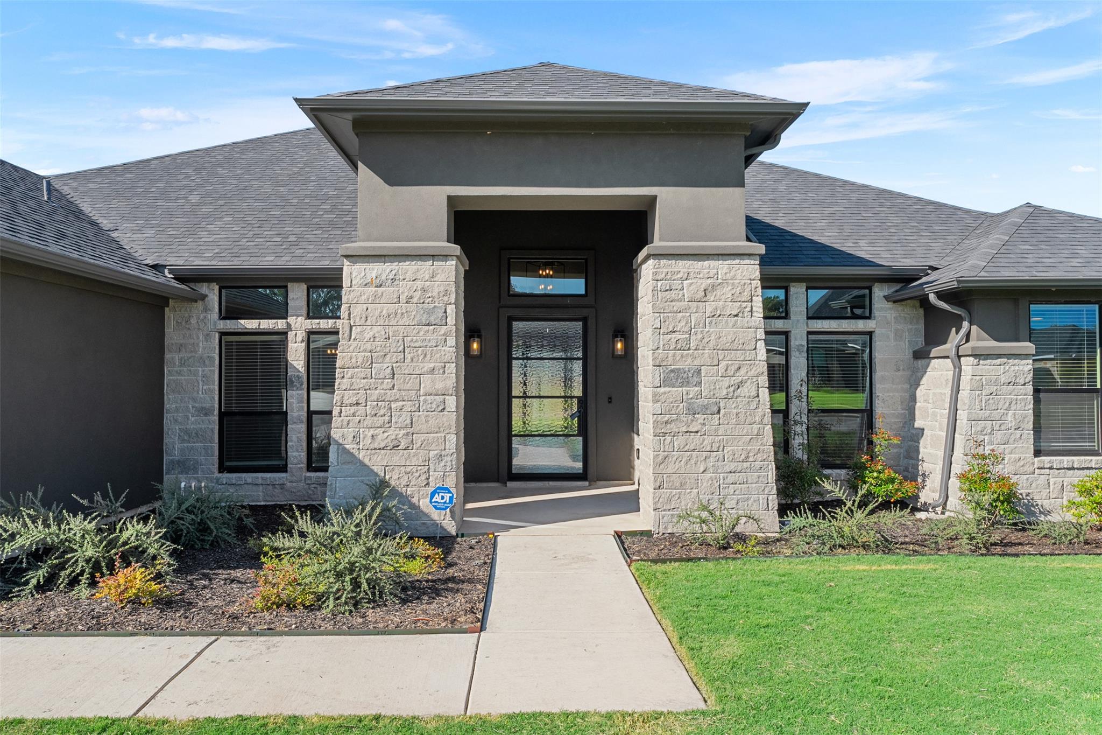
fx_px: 765
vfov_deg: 51.3
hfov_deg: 71.5
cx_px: 551
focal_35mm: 25
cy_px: 368
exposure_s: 1/125
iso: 250
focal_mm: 25
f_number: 11
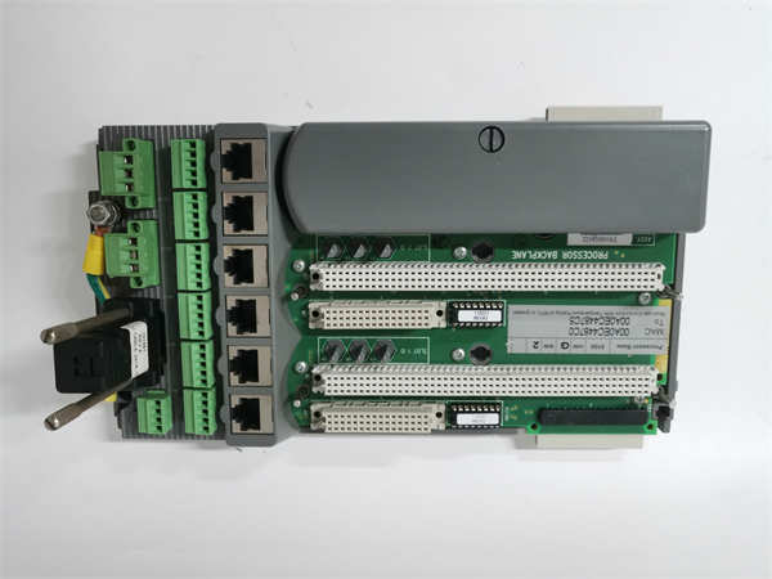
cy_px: 290
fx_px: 602
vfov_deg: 51.4
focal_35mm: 27
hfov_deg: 65.3
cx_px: 386
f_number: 1.8
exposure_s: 1/30
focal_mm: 3.95
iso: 250
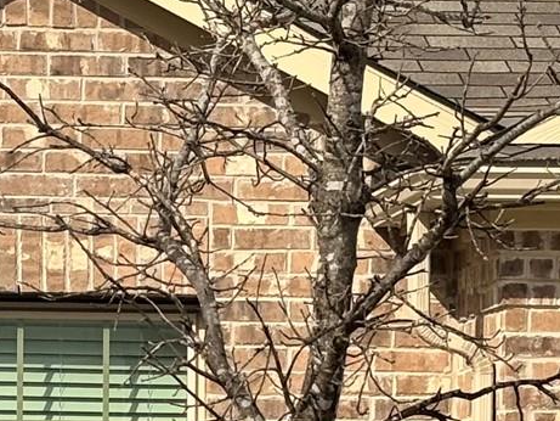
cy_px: 454
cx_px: -7
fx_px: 3738
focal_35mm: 231
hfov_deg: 8.5
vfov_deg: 6.4
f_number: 1.6
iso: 40
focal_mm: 5.96
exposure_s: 1/5076
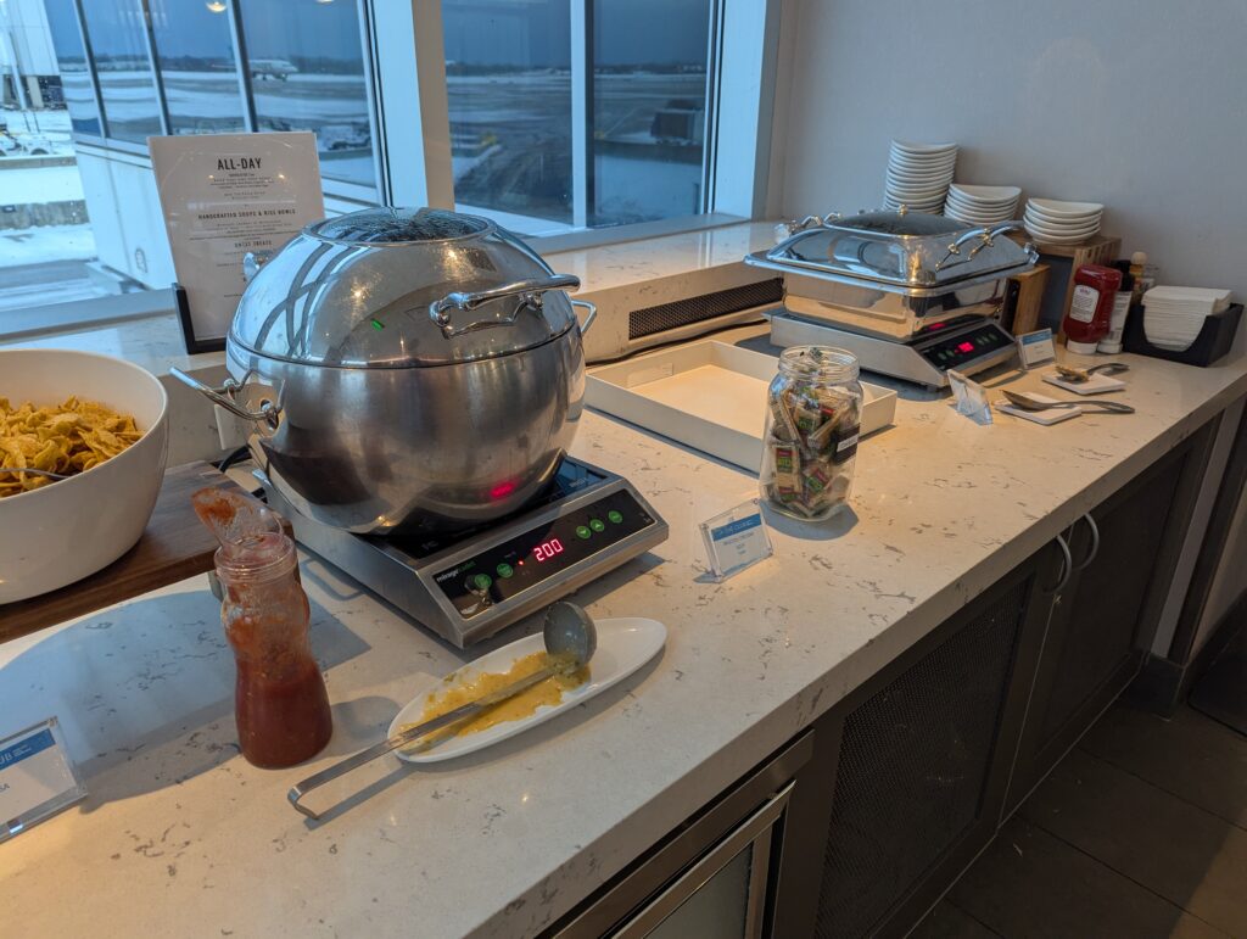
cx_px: 624
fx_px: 866
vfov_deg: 56.9
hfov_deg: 71.5
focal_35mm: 24
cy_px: 470
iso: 186
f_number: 1.85
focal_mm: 6.81
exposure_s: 1/120
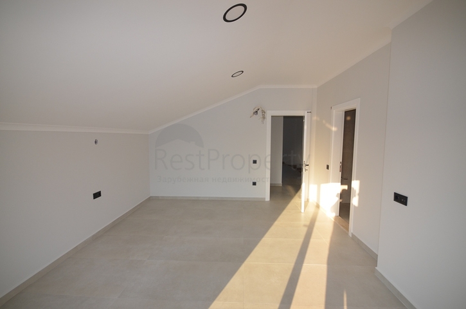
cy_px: 154
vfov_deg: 77.1
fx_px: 194
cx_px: 233
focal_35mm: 15
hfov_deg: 100.5
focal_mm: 10
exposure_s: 1/200
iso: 400
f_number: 7.1
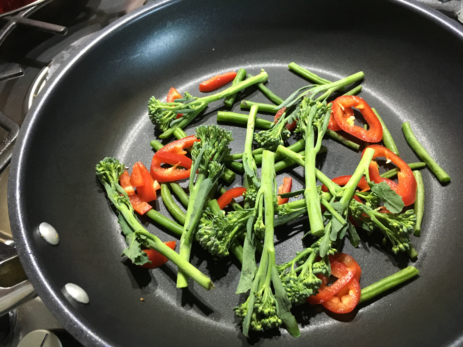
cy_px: 174
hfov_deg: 61.7
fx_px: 388
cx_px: 232
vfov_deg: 48.2
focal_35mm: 29
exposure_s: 1/17
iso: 200
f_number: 2.2
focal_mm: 4.15
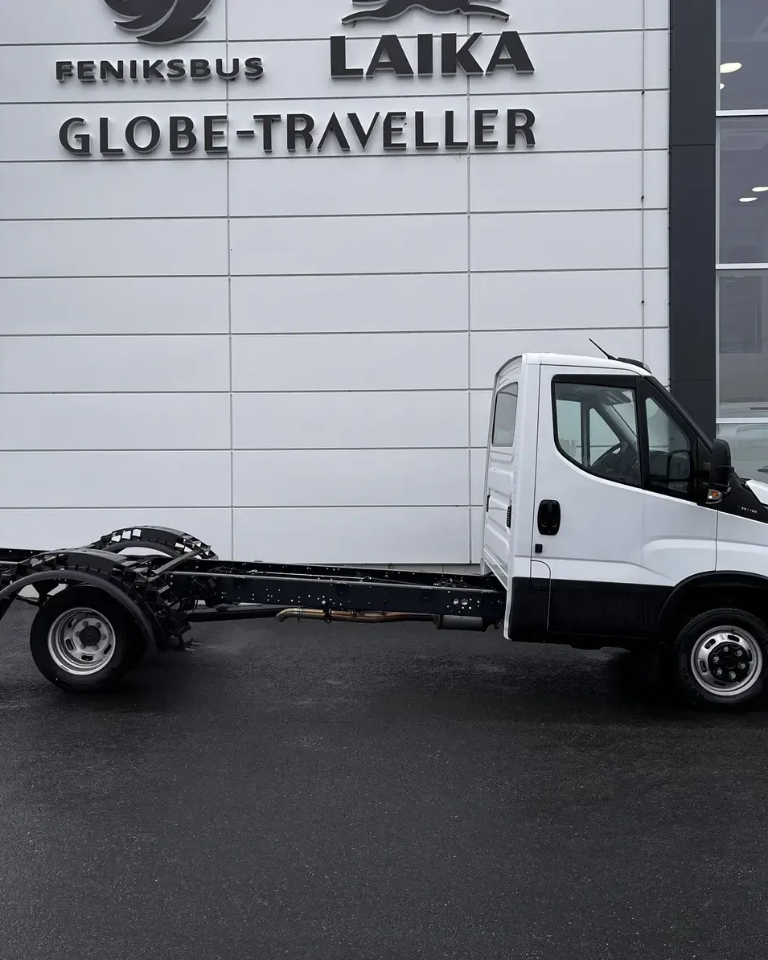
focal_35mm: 34
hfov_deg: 43.3
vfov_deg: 52.8
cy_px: 478
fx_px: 966
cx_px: 351
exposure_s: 1/891
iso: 50
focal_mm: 5.1
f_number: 1.6
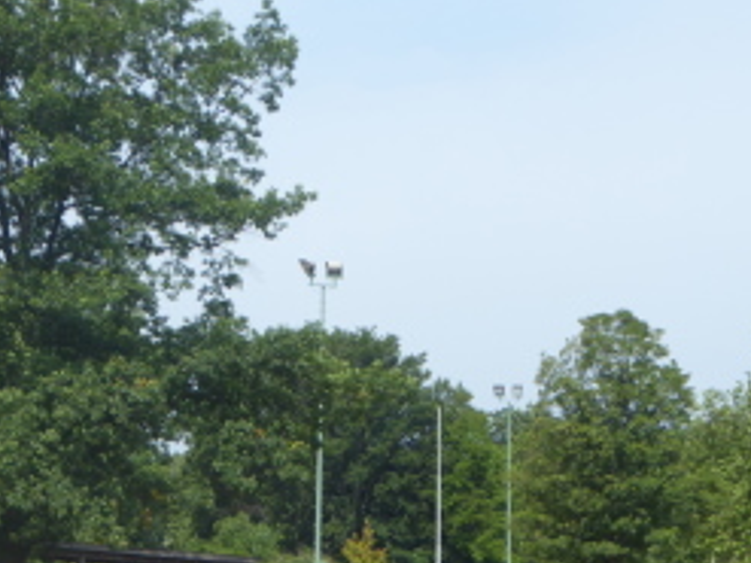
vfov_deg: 9.0
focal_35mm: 164
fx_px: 3556
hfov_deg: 12.0
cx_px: 252
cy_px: 371
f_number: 4.9
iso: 80
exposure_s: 1/320
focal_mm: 16.1
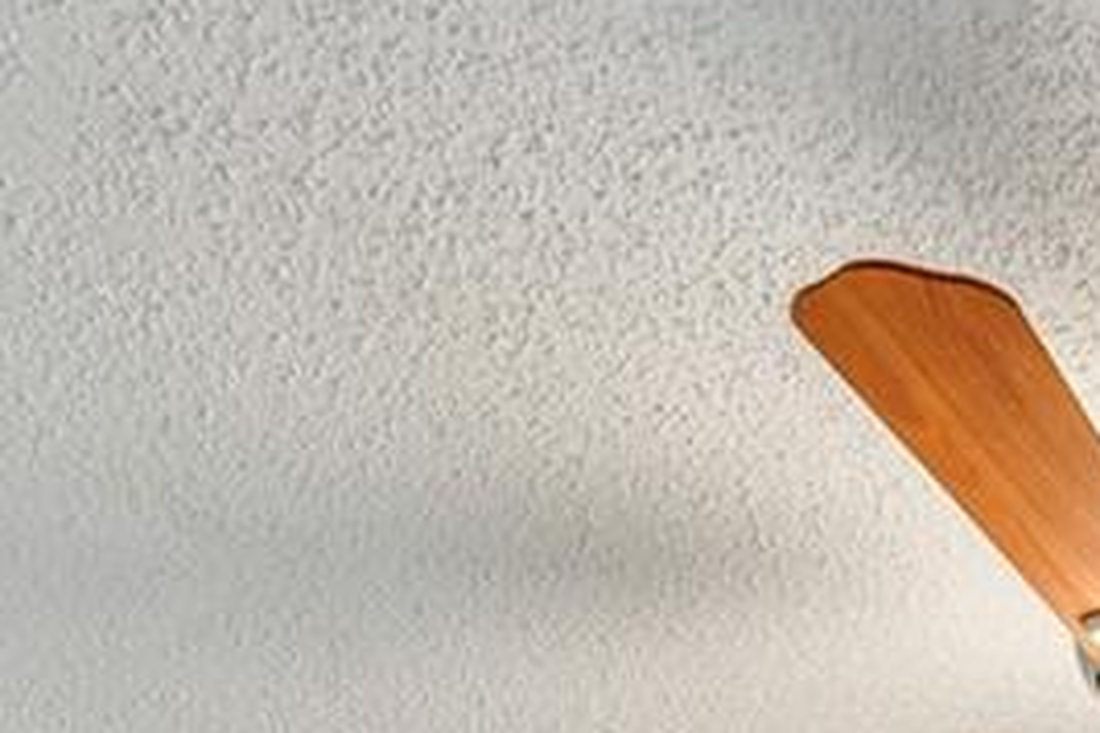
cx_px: 1351
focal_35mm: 84
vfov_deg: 11.3
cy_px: 2086
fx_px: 2566
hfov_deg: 22.2
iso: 160
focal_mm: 14
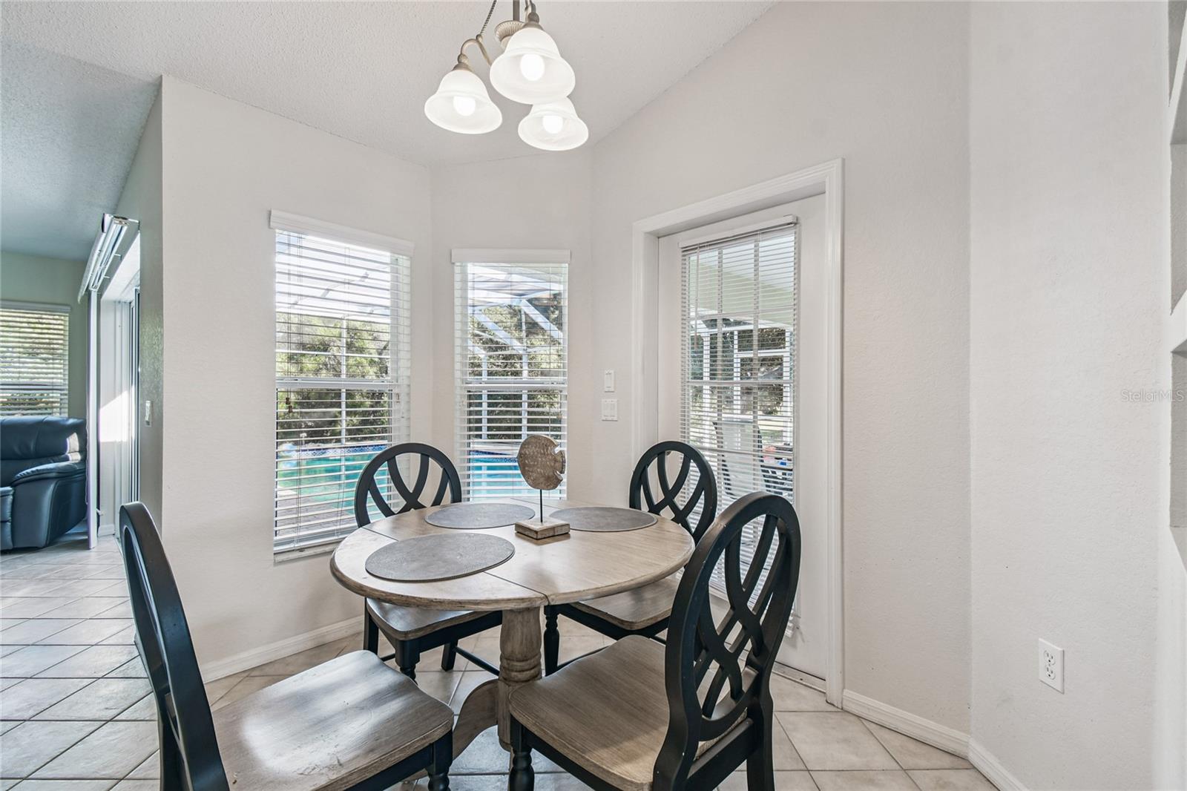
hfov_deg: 100.4
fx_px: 494
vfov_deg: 77.3
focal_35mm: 15
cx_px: 594
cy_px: 396
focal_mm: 10
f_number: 7.1
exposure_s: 1/3.33
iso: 100
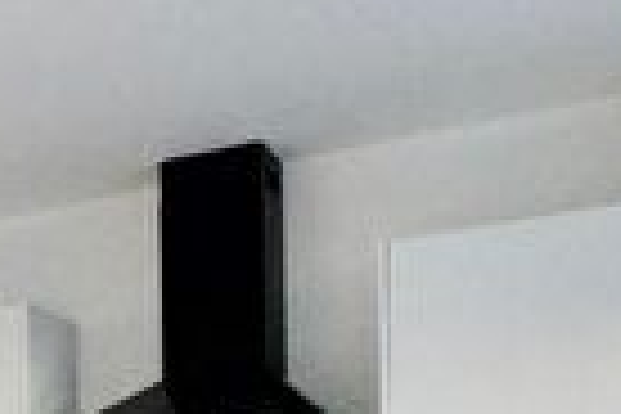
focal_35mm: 84
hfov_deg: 18.9
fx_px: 1441
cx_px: -482
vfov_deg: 14.3
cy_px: 765
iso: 4000
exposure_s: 1/500
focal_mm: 16.5
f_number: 7.1
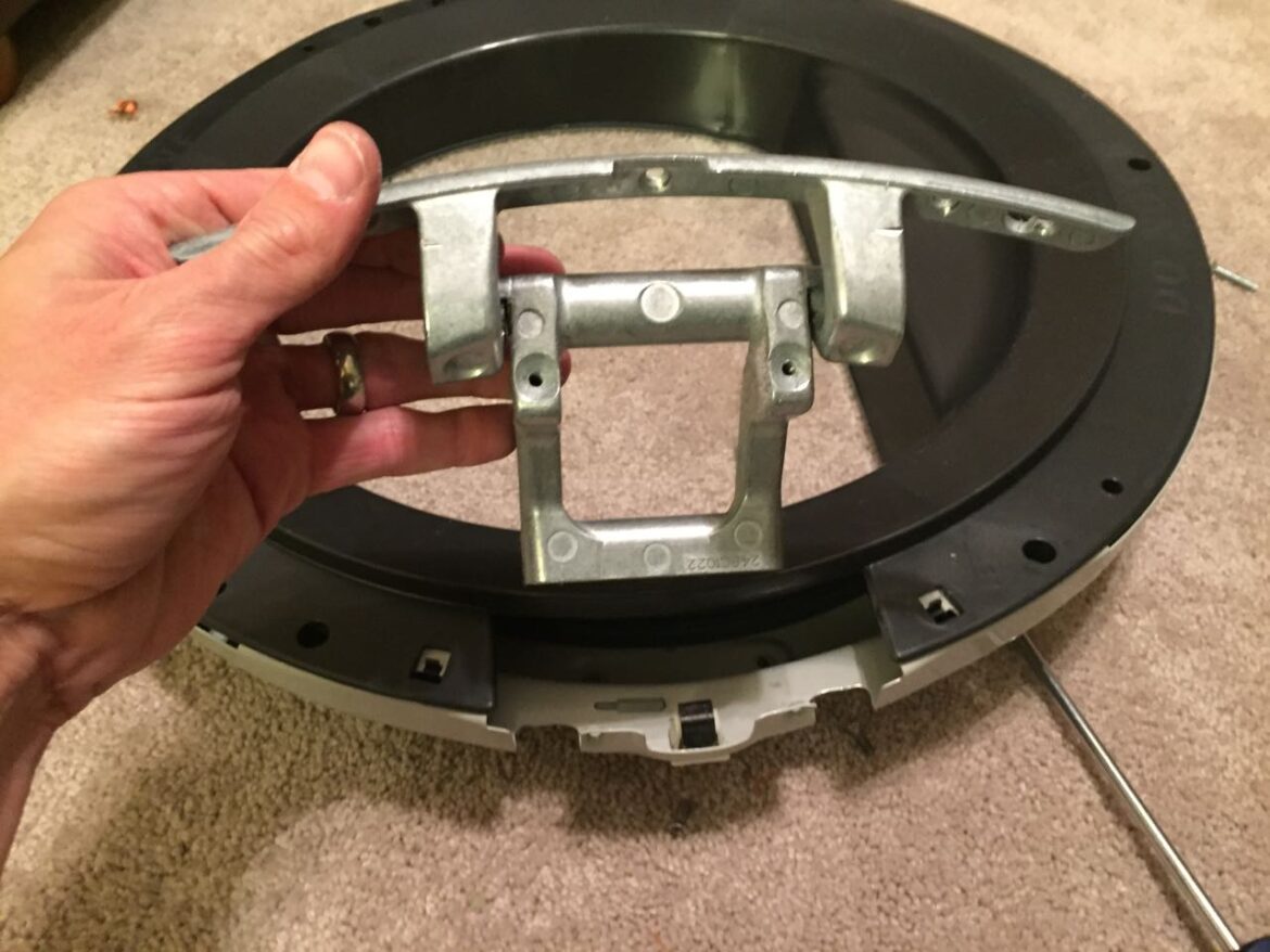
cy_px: 476
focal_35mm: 29
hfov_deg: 61.6
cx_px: 635
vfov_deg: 48.2
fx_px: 1064
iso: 500
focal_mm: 4.15
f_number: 2.2
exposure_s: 1/15
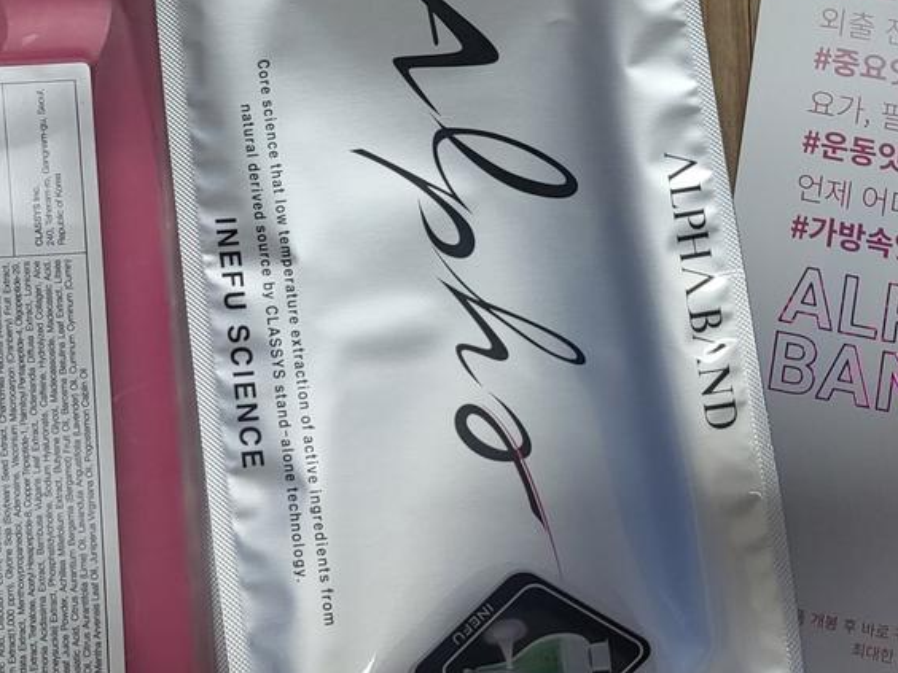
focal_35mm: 59
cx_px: 277
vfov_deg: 24.8
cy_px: 407
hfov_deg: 32.3
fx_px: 1531
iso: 125
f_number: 1.8
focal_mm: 4.25
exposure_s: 1/120
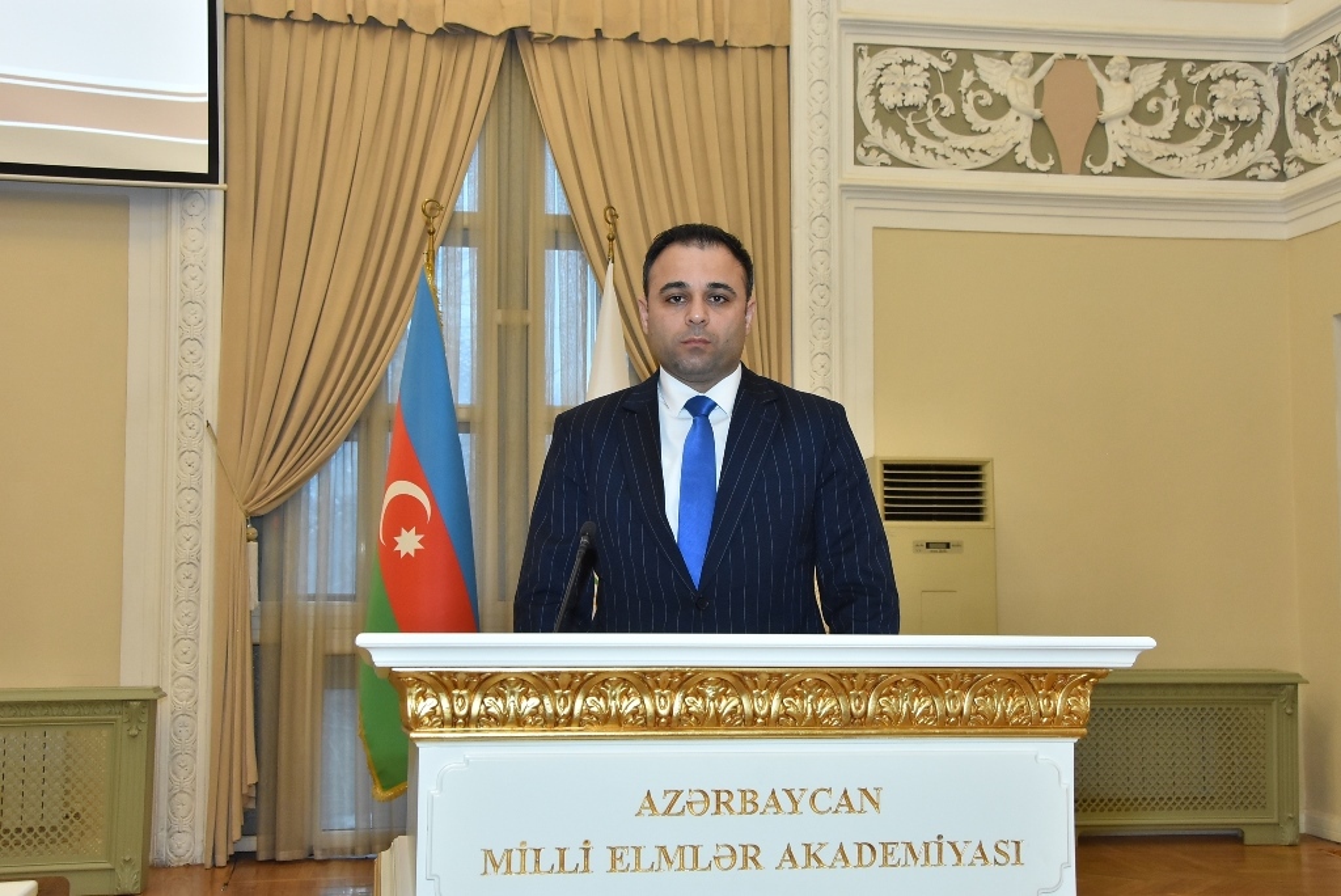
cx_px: 670
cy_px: 448
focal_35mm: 42
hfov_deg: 46.4
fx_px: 1565
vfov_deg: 31.9
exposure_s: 1/60
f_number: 6.3
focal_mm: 28
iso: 1600
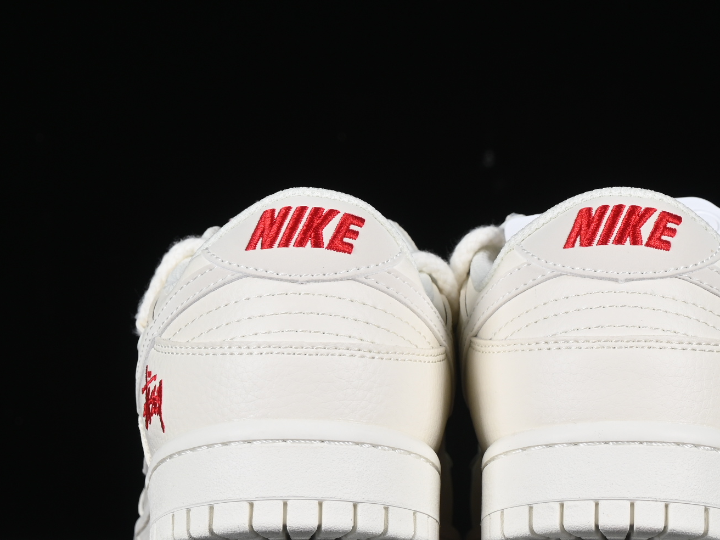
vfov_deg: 9.7
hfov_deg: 12.9
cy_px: 224
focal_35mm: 153
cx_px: 476
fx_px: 3182
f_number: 8
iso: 160
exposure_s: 1/80
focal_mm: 50
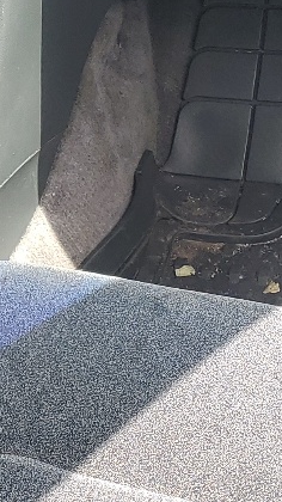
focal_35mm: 108
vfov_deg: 19.7
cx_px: -76
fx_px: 1437
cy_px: 149
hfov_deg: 11.0
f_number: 1.5
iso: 50
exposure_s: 1/435
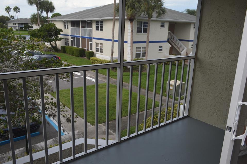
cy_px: 83
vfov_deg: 44.9
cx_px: 119
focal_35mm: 29
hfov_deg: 63.7
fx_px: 199
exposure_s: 1/160
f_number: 6.3
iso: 100
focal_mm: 18
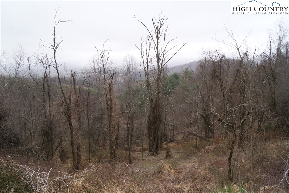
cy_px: 96
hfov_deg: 67.3
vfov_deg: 48.0
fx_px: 217
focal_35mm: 27
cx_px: 144
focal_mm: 18
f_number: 8
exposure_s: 1/60
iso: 100
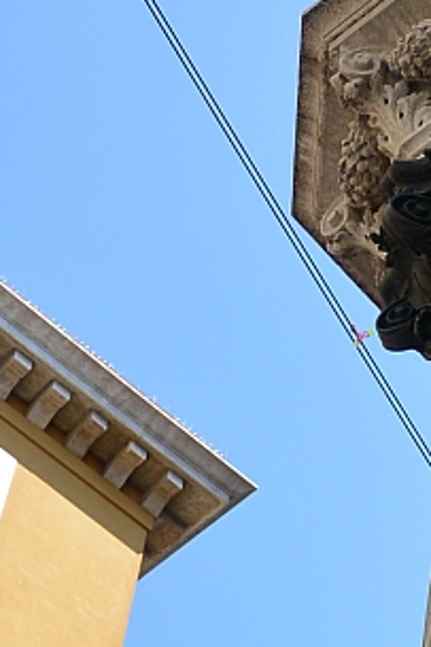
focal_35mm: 148
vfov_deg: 13.5
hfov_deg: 9.1
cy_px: 781
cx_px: 569
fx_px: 2661
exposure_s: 1/800
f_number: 5
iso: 160
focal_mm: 17.5
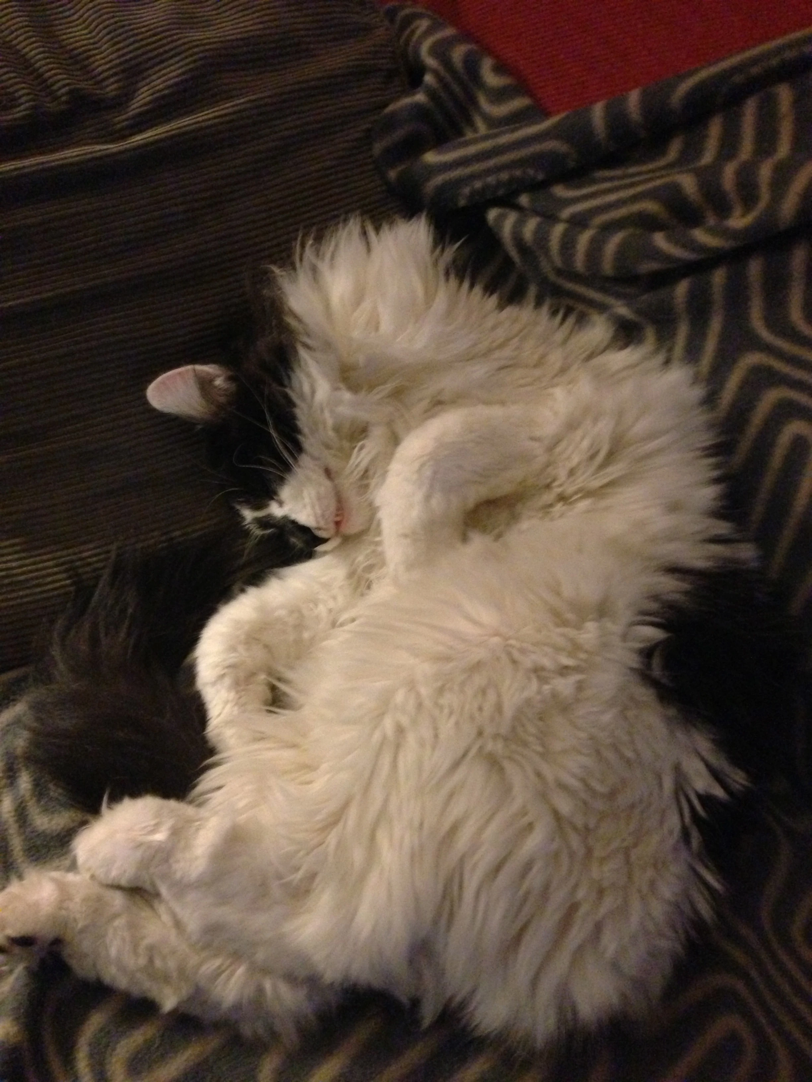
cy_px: 541
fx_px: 1032
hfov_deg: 42.9
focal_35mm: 33
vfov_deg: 55.4
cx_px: 406
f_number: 2.4
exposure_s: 1/15
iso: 800
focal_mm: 4.13
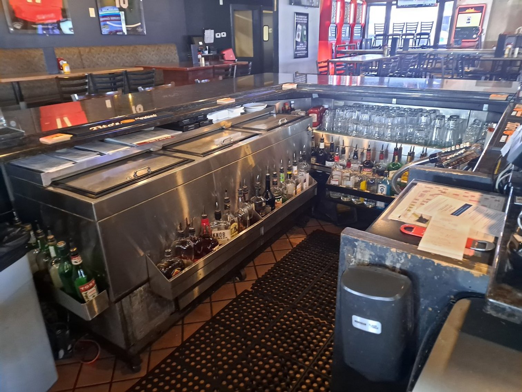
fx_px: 377
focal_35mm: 25
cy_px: 196
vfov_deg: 54.9
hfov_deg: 69.4
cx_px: 261
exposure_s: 1/20
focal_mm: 4.6
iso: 800
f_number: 2
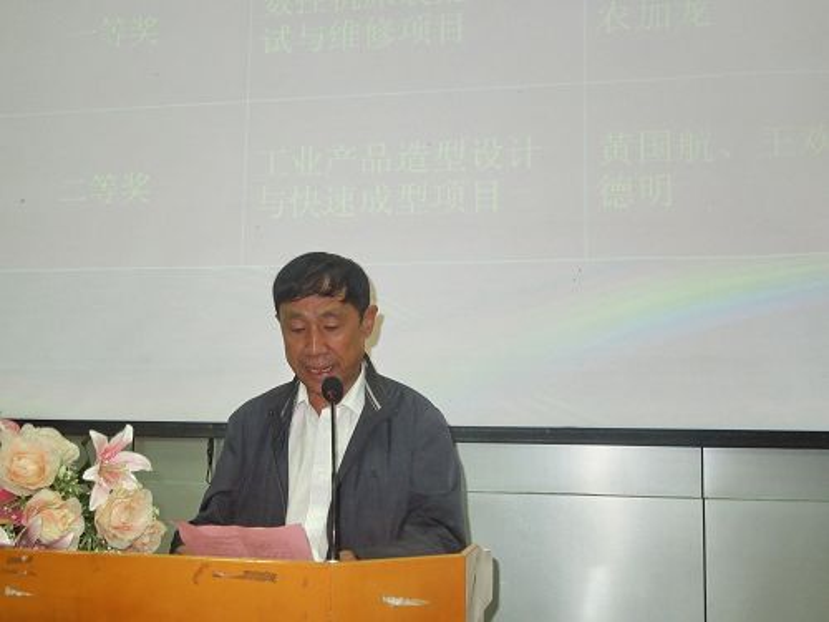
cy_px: 311
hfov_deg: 47.9
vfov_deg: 36.8
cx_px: 414
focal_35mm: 39
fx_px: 934
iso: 400
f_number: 3.8
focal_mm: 7
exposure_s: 1/50
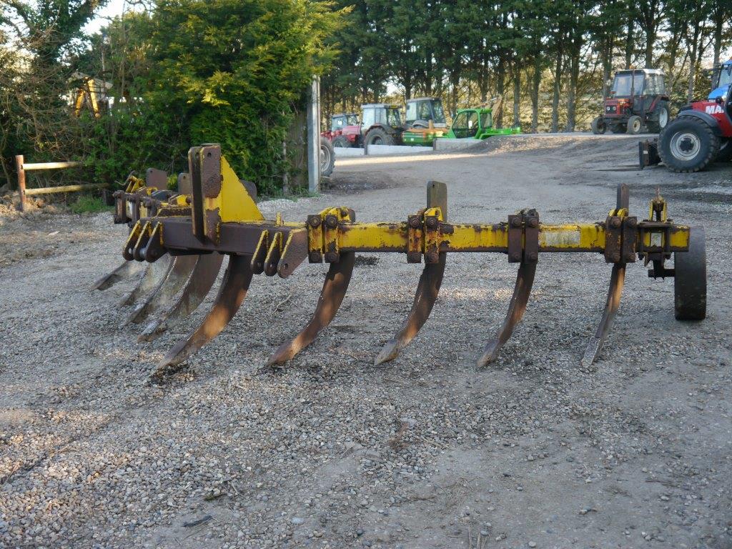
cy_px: 274
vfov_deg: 37.7
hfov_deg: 49.0
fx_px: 804
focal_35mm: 38
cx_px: 366
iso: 160
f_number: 4.1
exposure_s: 1/80
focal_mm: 19
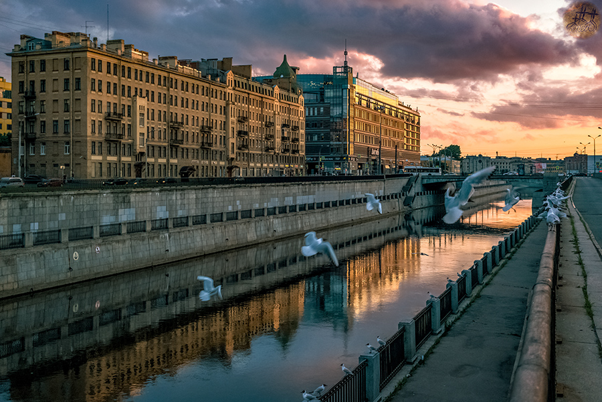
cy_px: 201
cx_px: 301
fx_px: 702
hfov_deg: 46.4
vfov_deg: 31.9
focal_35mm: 42
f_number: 4.2
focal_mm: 28
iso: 400
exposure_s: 1/100
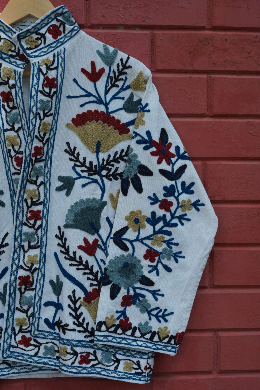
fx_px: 542
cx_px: 130
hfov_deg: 27.0
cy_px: 195
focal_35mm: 50
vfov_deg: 39.6
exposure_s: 1/160
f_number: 8
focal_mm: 50
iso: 400
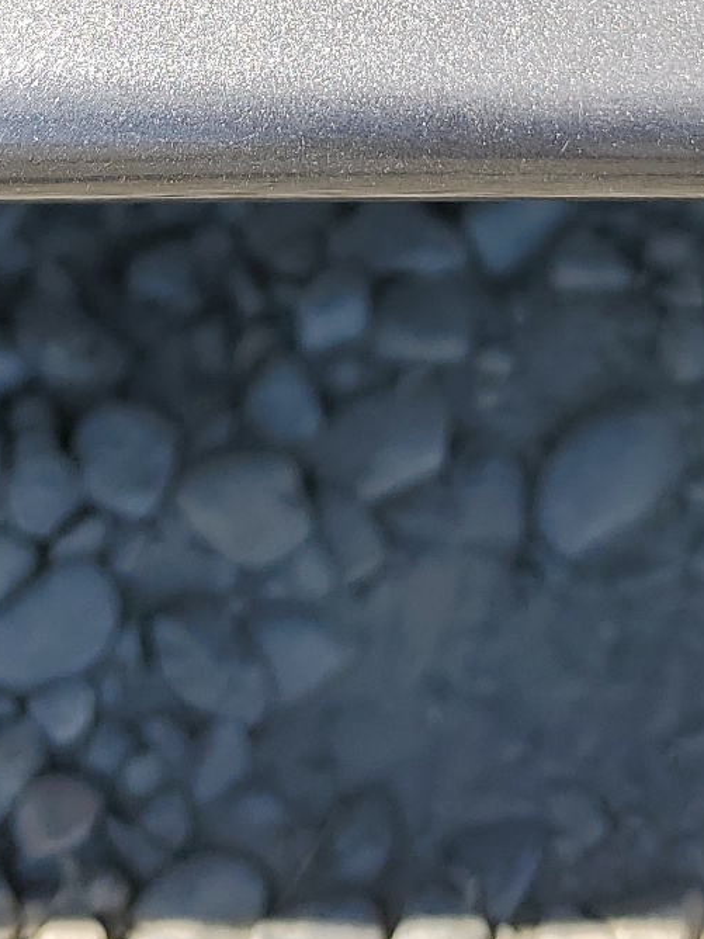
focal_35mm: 83
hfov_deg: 17.7
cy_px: -331
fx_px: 2251
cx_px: 499
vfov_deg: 21.1
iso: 50
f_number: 1.5
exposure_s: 1/1429
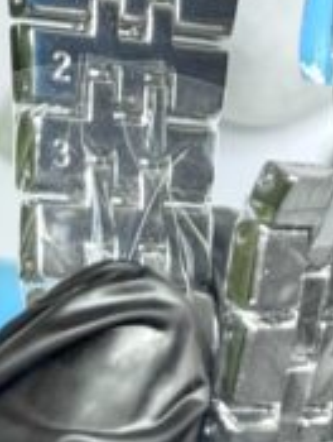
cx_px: 187
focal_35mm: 219
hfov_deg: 6.8
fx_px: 2799
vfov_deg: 8.7
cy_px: -359
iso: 50
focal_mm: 6.76
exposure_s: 1/100
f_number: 1.78
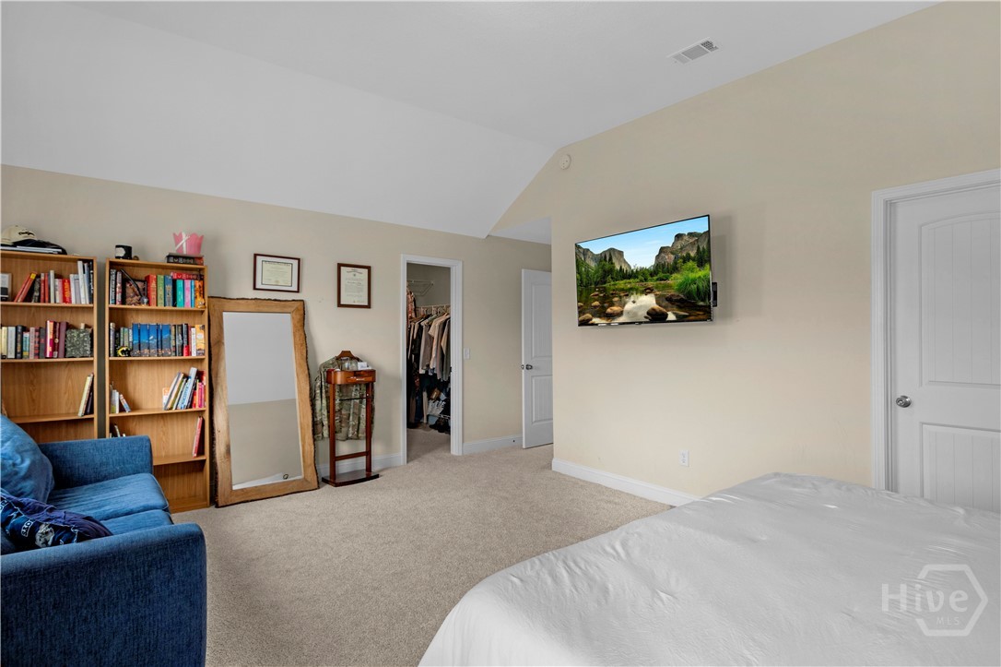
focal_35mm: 16
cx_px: 500
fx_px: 459
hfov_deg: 95.0
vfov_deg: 72.0
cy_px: 334
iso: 100
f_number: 7.1
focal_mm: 11
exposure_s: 1/3.33
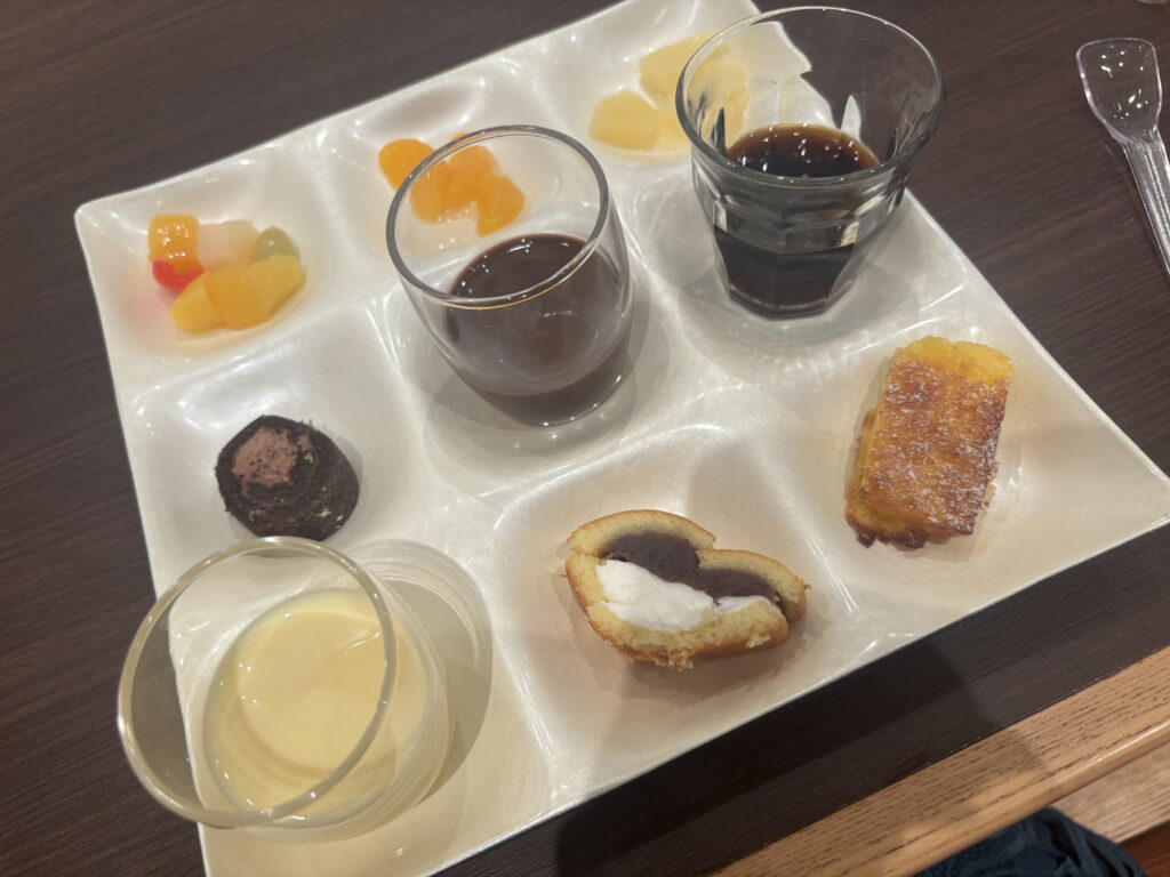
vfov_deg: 53.1
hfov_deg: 67.3
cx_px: 585
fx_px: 879
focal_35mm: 26
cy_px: 438
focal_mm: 5.96
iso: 125
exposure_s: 1/60
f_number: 1.6
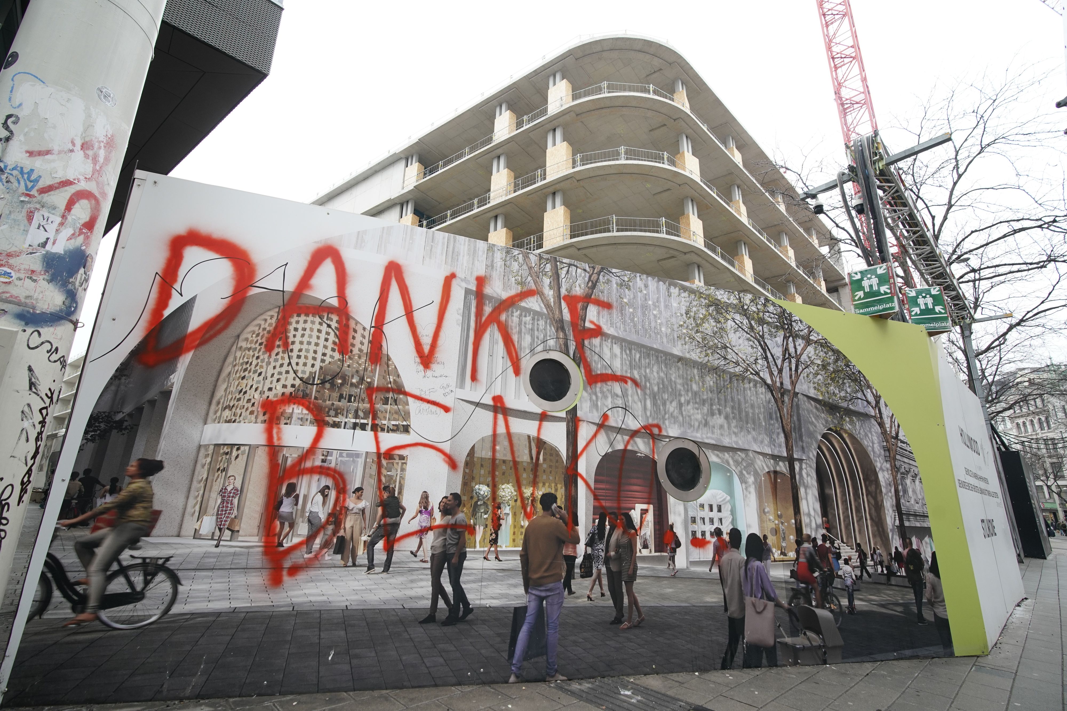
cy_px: 356
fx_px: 474
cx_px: 534
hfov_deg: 96.7
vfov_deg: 73.7
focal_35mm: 16
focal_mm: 16
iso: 1250
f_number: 6.3
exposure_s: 1/125
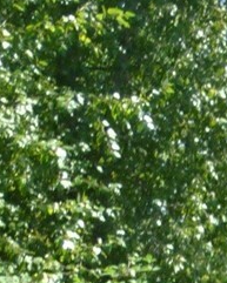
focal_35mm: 162
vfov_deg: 11.0
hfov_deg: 7.8
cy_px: 535
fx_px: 1360
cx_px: 768
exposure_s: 1/200
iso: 100
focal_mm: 4.5
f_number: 3.1
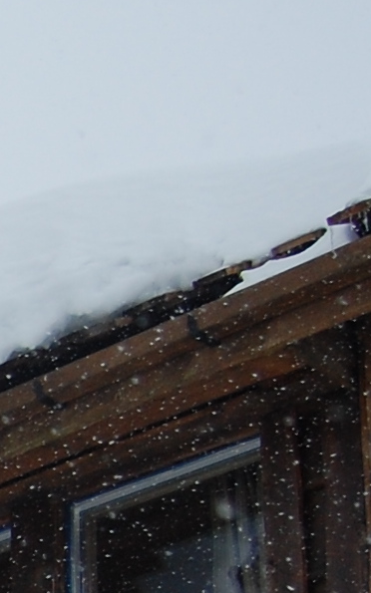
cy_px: 802
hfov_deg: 7.8
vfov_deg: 14.3
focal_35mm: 139
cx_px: -838
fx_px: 2248
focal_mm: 18
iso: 400
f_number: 3.5
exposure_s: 1/640
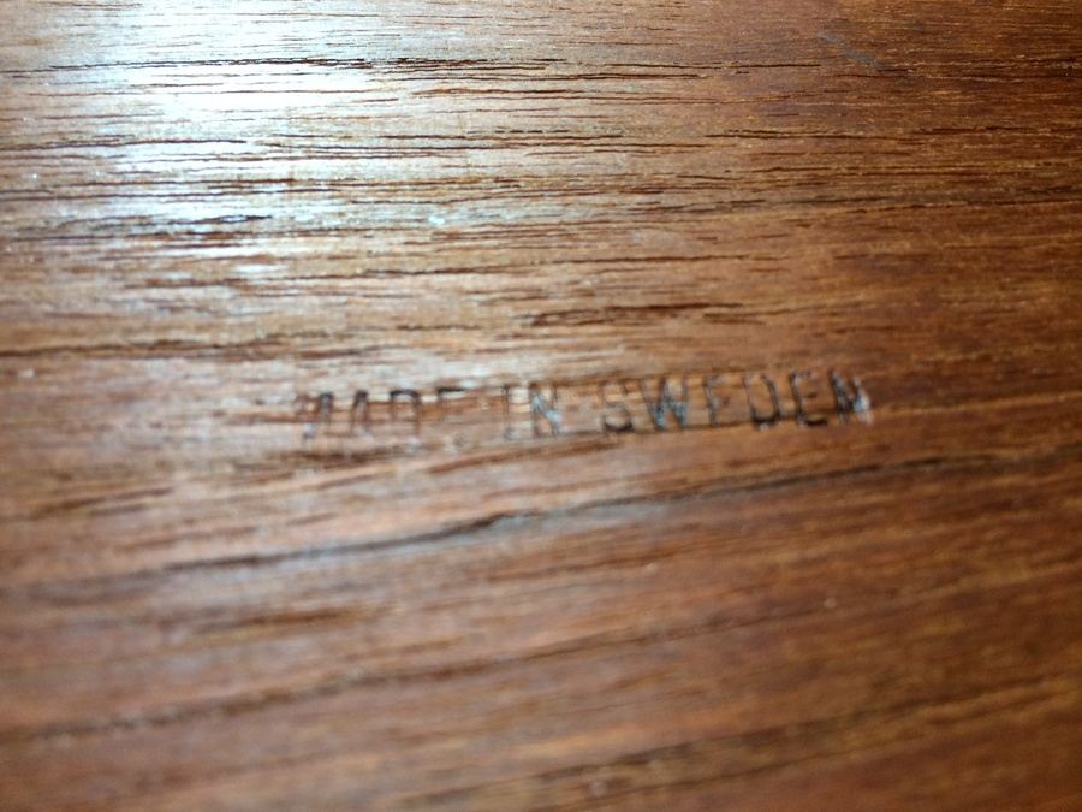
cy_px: 406
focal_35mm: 30
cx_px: 541
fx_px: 938
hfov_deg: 60.0
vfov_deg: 46.8
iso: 80
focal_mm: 4.12
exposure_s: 1/30
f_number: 2.2
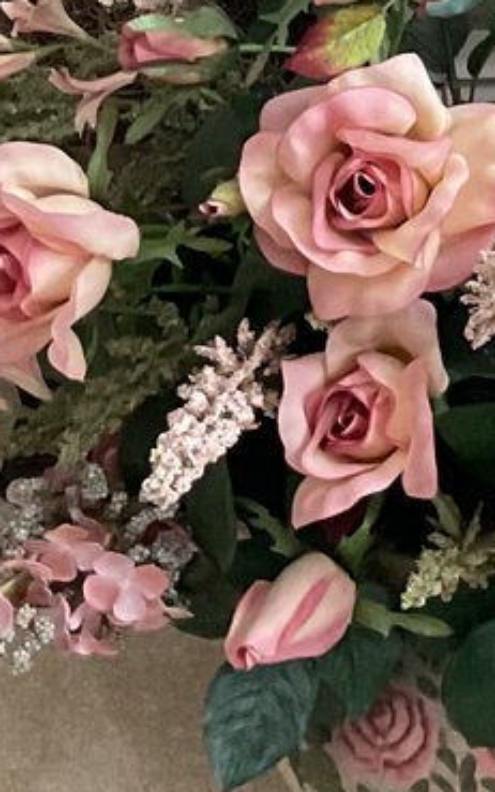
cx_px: 1081
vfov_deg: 15.9
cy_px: -164
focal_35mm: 126
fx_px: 2716
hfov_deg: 9.5
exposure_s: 1/60
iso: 160
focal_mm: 3
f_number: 1.8
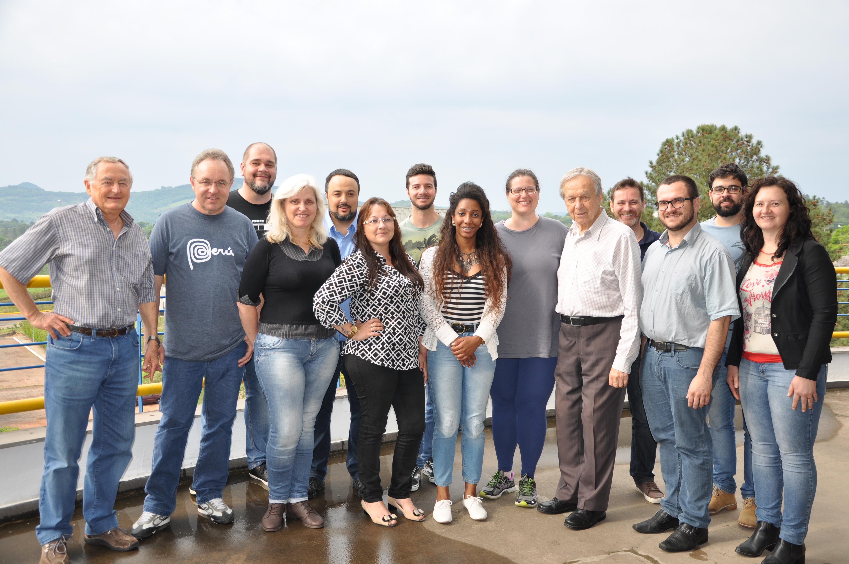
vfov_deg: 39.9
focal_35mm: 33
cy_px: 282
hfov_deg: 57.3
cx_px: 424
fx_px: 777
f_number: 5
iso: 200
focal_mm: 22
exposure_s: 1/200
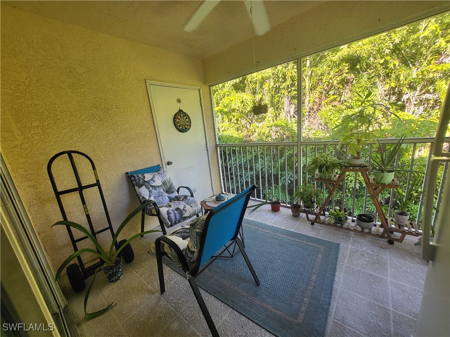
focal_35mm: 13
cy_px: 168
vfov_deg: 89.9
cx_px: 225
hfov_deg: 106.2
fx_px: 169
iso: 64
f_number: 2.2
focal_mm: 1.74
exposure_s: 1/60
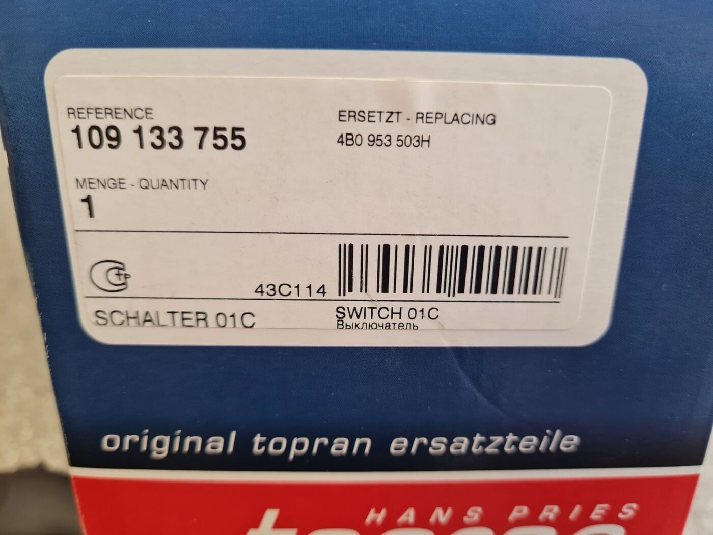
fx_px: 536
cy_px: 268
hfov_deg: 67.3
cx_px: 356
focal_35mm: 26
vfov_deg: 53.1
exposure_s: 1/100
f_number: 1.8
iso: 160
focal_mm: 5.4
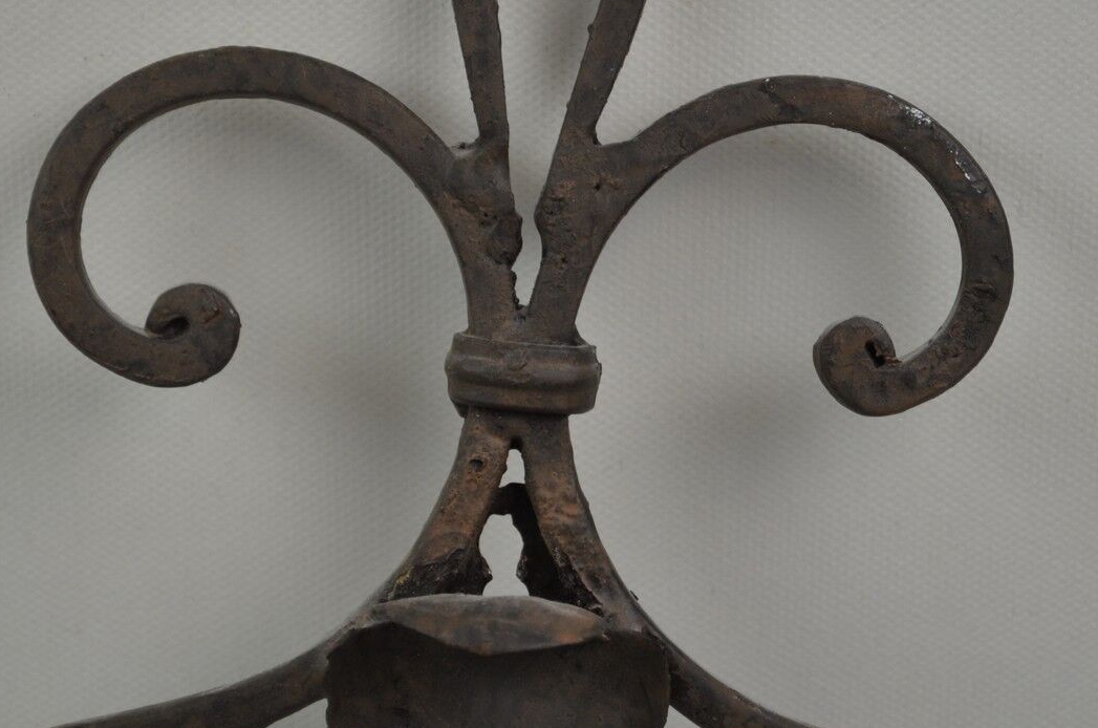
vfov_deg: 12.4
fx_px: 3349
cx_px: 526
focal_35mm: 110
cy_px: 255
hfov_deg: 18.6
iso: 400
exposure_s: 1/125
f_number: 5.3
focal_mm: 48
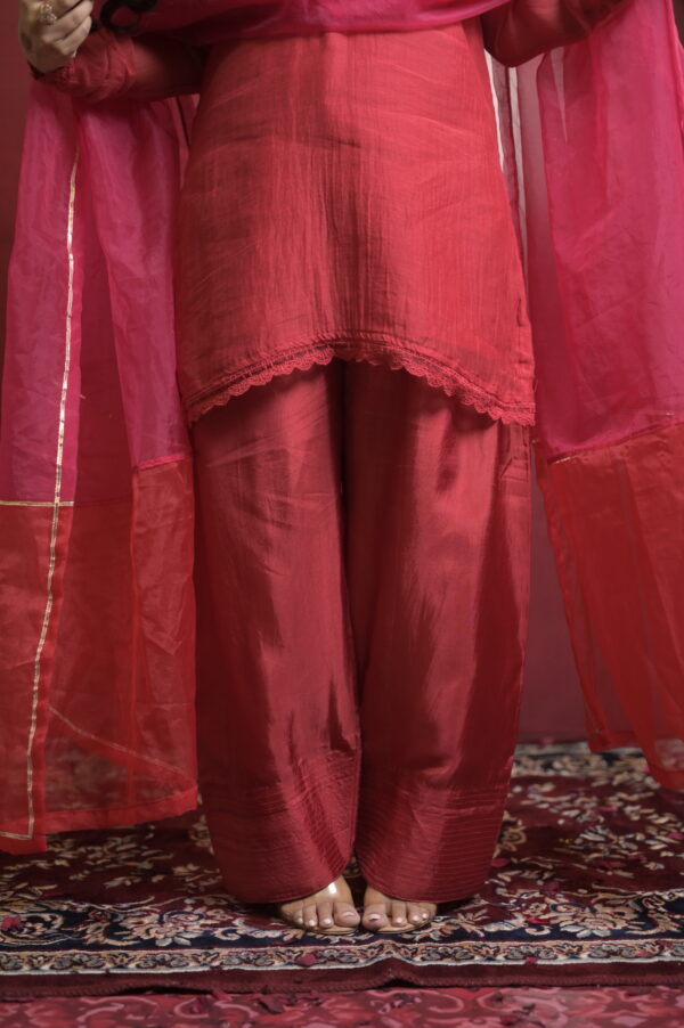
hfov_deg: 28.0
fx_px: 1370
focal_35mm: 48
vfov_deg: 41.1
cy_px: 514
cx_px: 342
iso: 800
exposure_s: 1/320
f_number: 2.8
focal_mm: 48
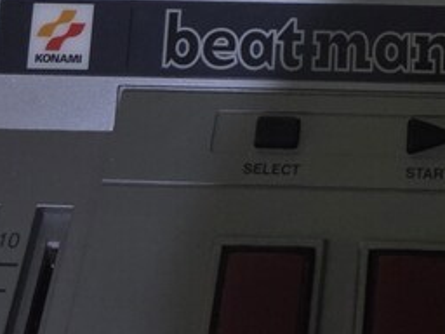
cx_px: 440
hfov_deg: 23.2
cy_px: -131
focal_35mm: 81
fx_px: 1041
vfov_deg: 16.9
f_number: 1.8
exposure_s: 1/40
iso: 1600
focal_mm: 5.4
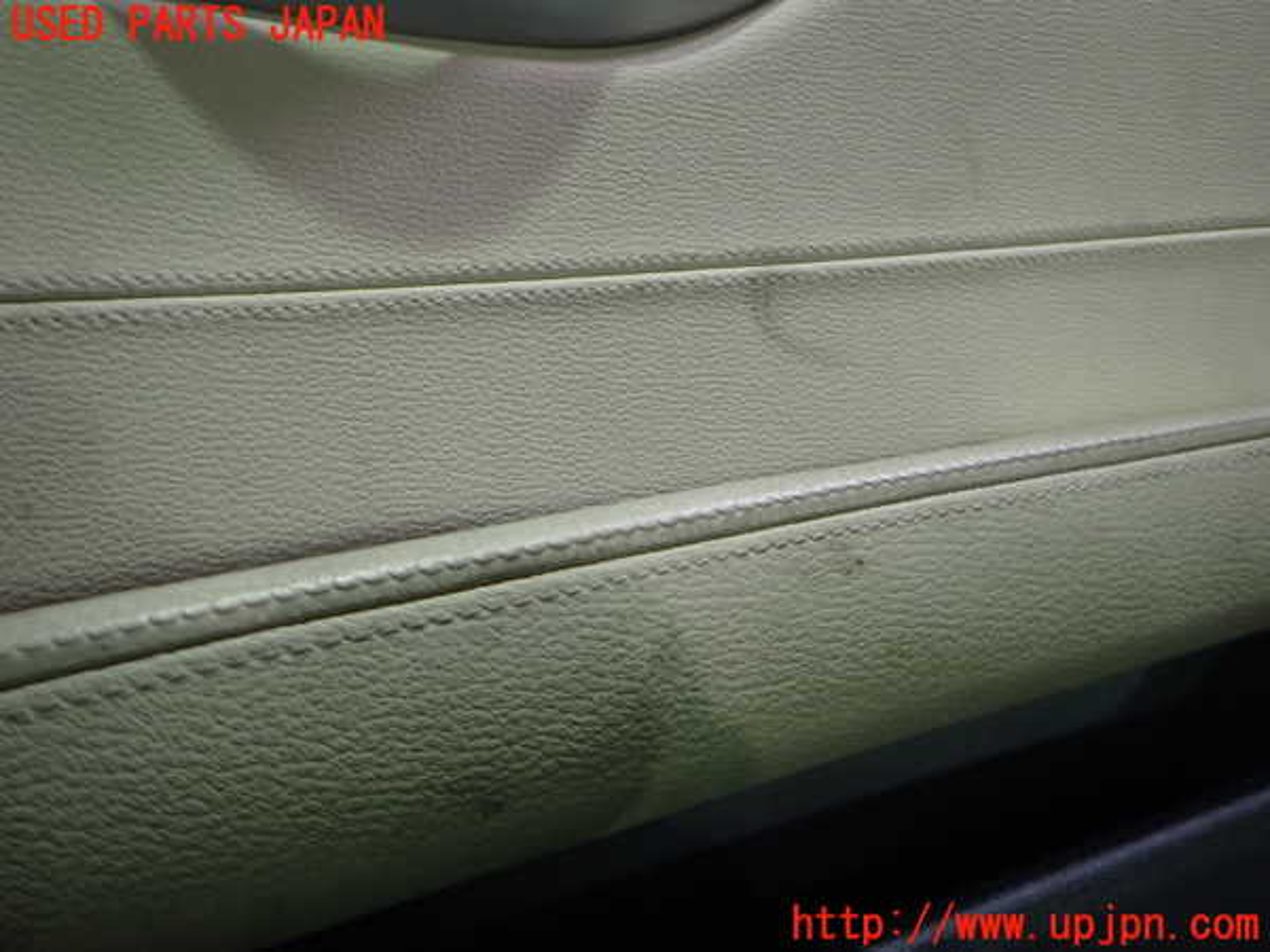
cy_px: 476
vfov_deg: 54.9
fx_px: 917
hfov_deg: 69.4
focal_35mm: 25
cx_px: 635
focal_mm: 4.5
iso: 320
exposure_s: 1/30
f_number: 2
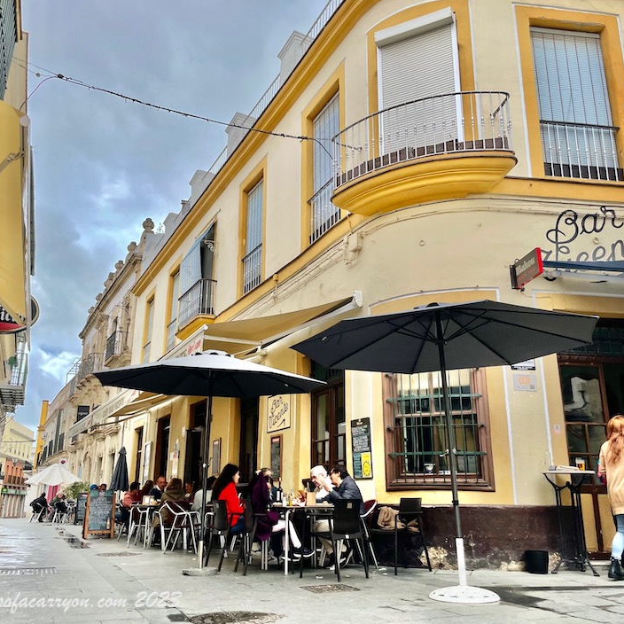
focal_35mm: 31
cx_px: 304
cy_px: 312
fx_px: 632
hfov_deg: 52.5
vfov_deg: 52.5
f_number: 1.6
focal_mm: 4.2
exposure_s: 1/2506
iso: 32
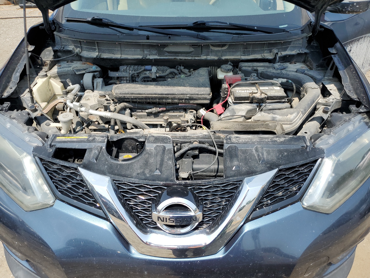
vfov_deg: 53.1
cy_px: 139
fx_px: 278
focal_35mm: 26
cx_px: 185
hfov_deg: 67.3
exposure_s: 1/2000
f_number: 1.5
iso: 50
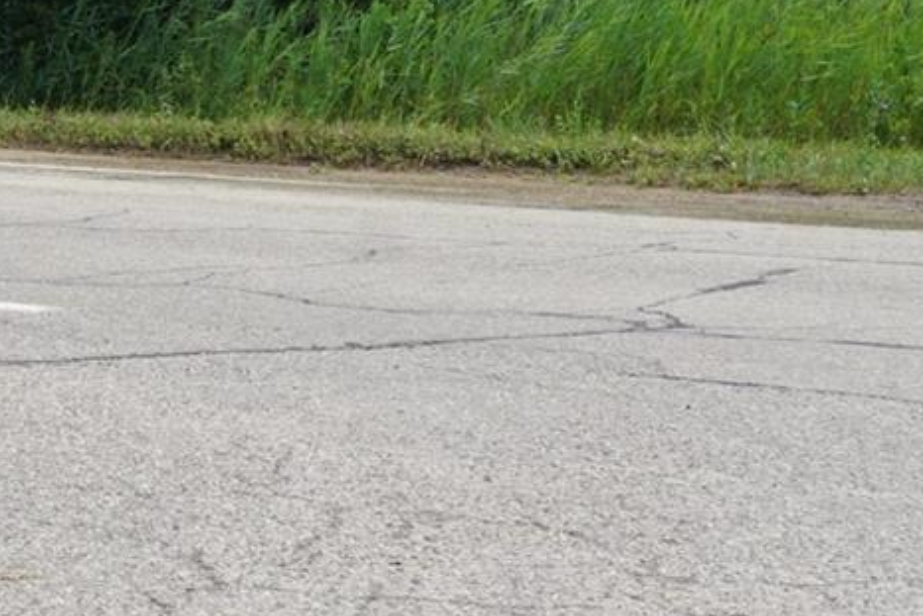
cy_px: -338
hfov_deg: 13.9
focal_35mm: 145
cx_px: -71
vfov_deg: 9.2
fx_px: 3719
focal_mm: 22
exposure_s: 1/100
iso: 100
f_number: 10
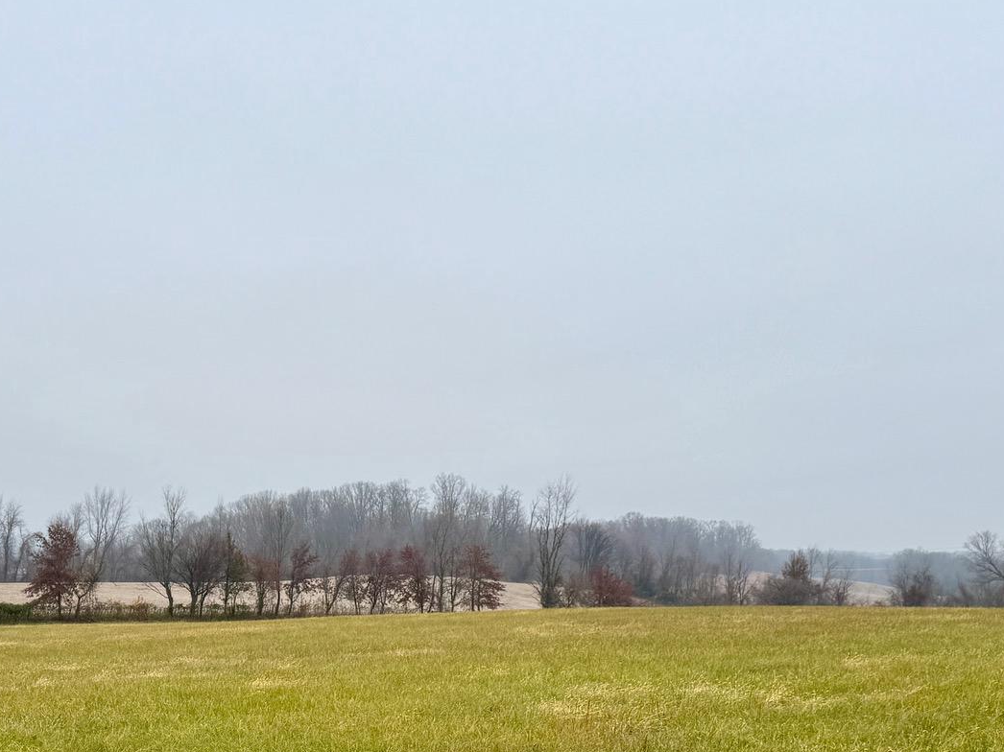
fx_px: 1363
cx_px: 401
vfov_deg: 30.3
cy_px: 578
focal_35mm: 47
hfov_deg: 40.3
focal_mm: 6.76
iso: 80
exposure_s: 1/1721
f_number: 1.78
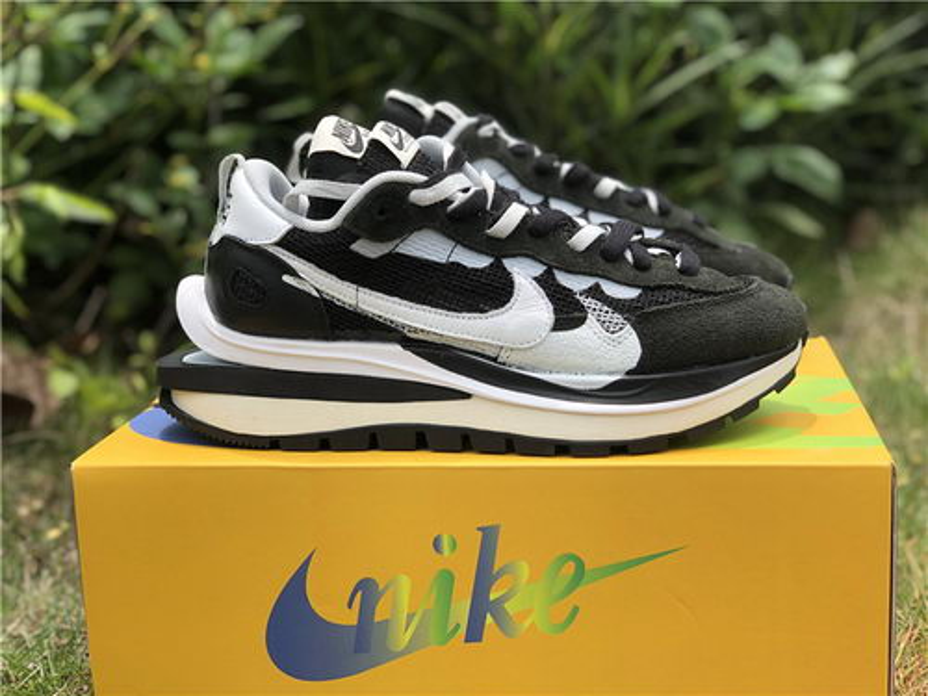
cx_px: 464
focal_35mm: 52
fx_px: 1394
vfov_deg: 28.0
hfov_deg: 36.8
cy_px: 348
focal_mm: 6
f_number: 2.4
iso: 16
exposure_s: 1/527
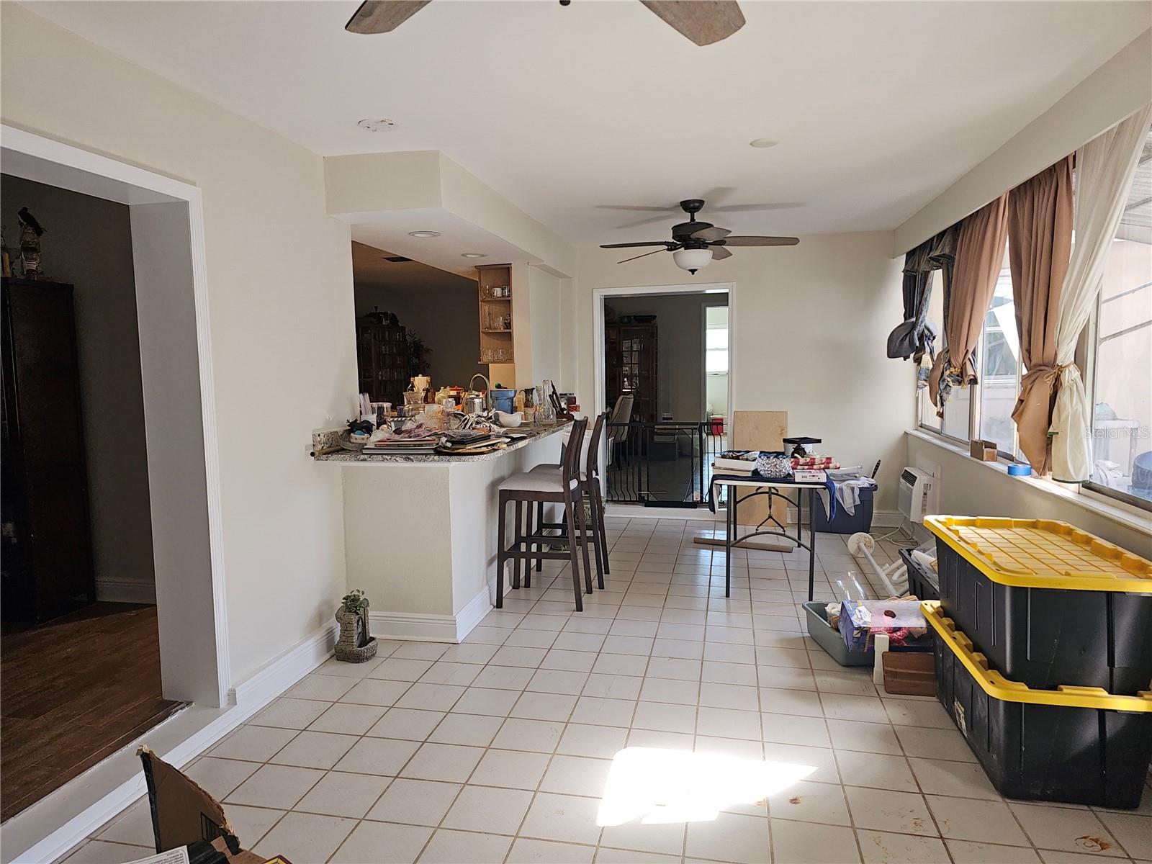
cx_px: 576
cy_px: 432
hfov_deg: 73.9
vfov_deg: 58.9
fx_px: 765
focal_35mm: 23
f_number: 1.7
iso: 80
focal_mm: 6.3
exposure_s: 1/60
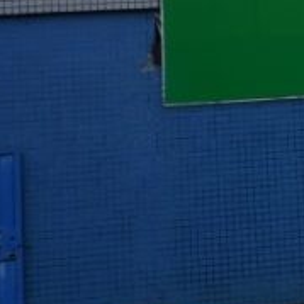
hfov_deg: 11.4
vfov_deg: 14.8
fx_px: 1162
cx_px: 800
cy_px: 35
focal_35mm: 117
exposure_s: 1/160
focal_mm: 16
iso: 100
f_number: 10
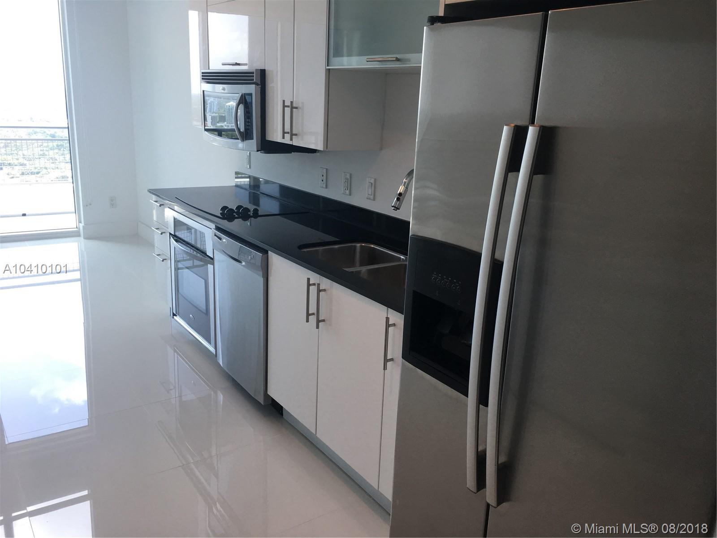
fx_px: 601
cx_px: 358
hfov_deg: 61.7
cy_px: 269
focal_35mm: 29
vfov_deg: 48.2
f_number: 2.2
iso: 40
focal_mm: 4.15
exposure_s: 1/120
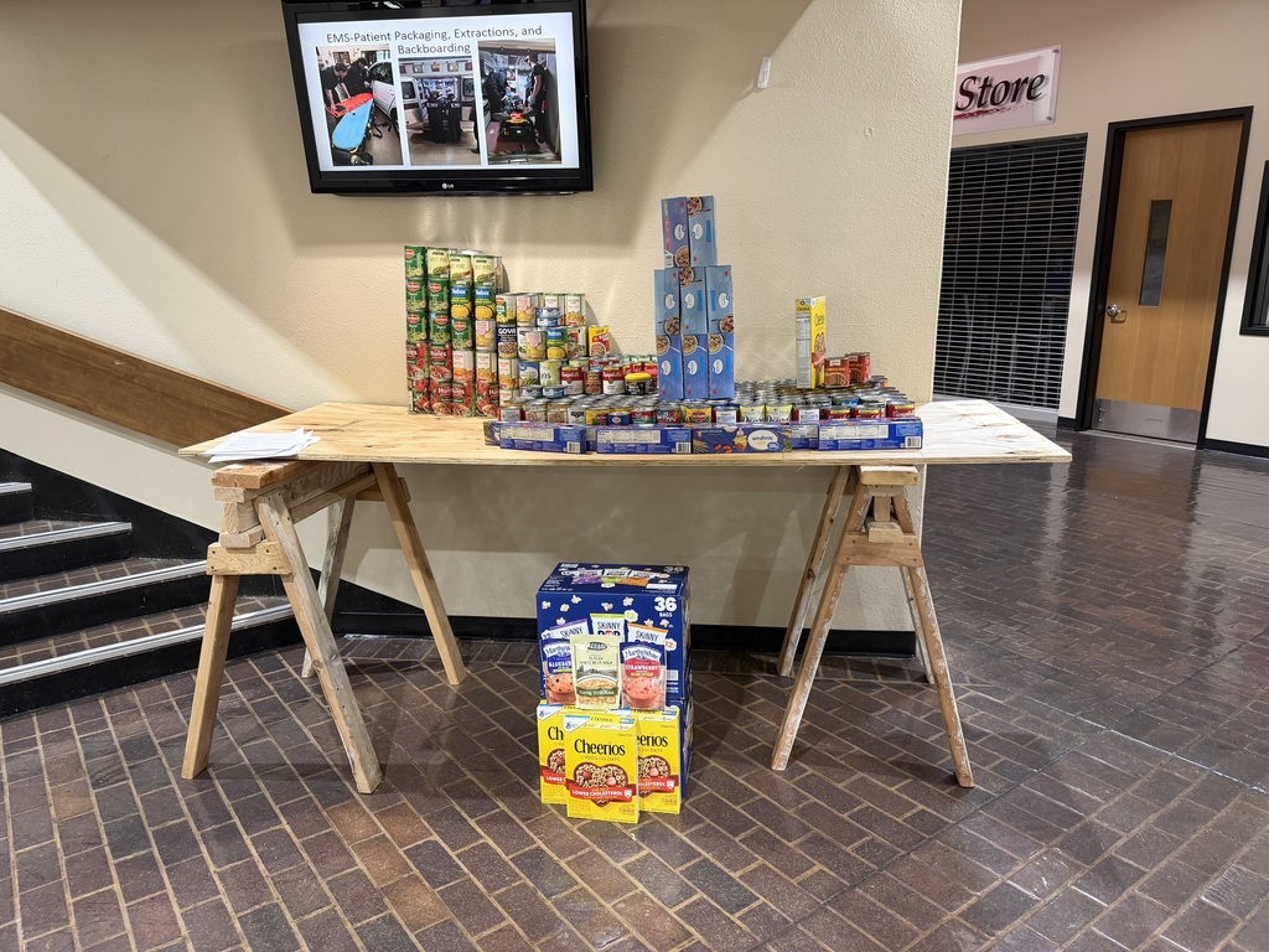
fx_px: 880
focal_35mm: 24
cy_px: 476
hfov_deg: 71.6
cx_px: 634
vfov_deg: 56.8
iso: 200
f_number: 1.78
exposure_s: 1/60
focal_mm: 6.76
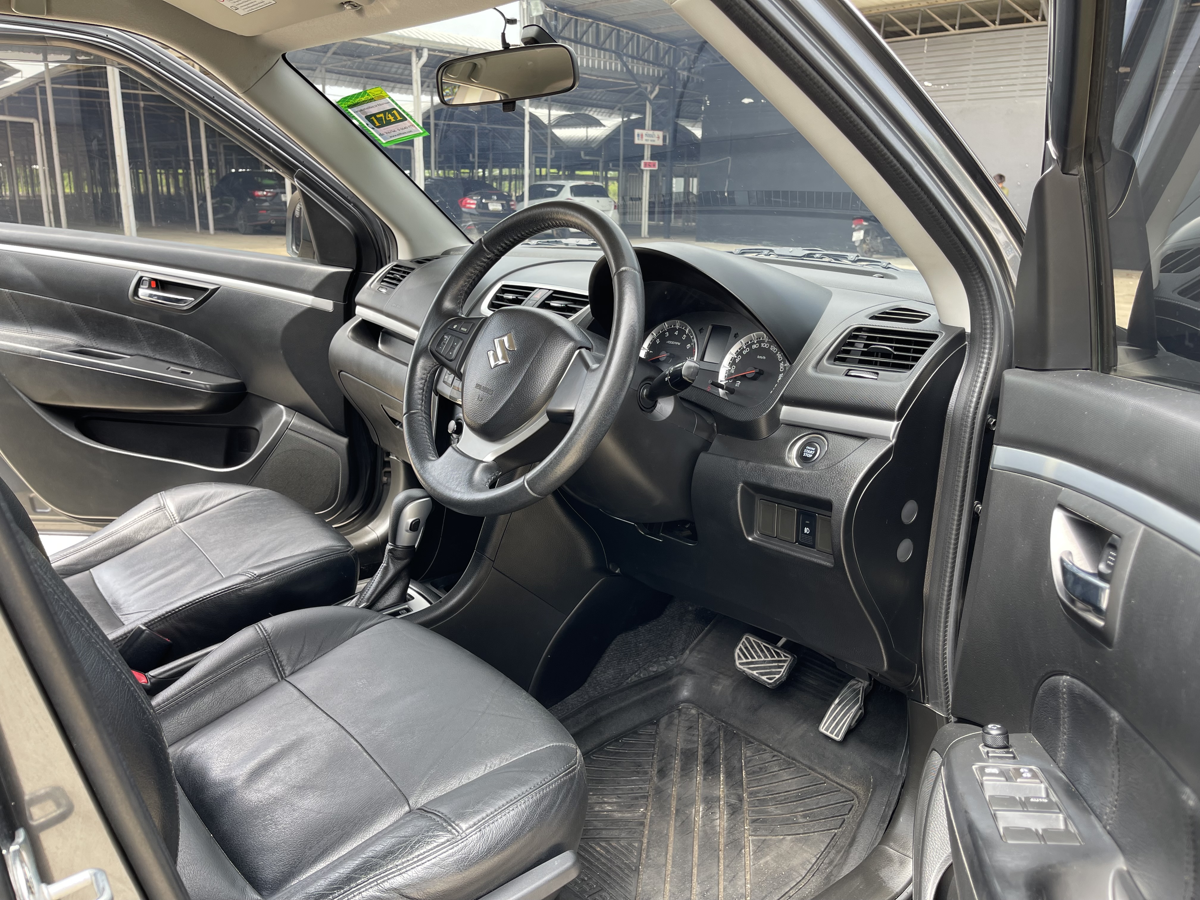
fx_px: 901
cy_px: 450
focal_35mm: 26
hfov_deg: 67.3
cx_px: 600
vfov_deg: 53.1
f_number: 1.6
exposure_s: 1/143
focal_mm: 5.1
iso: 32
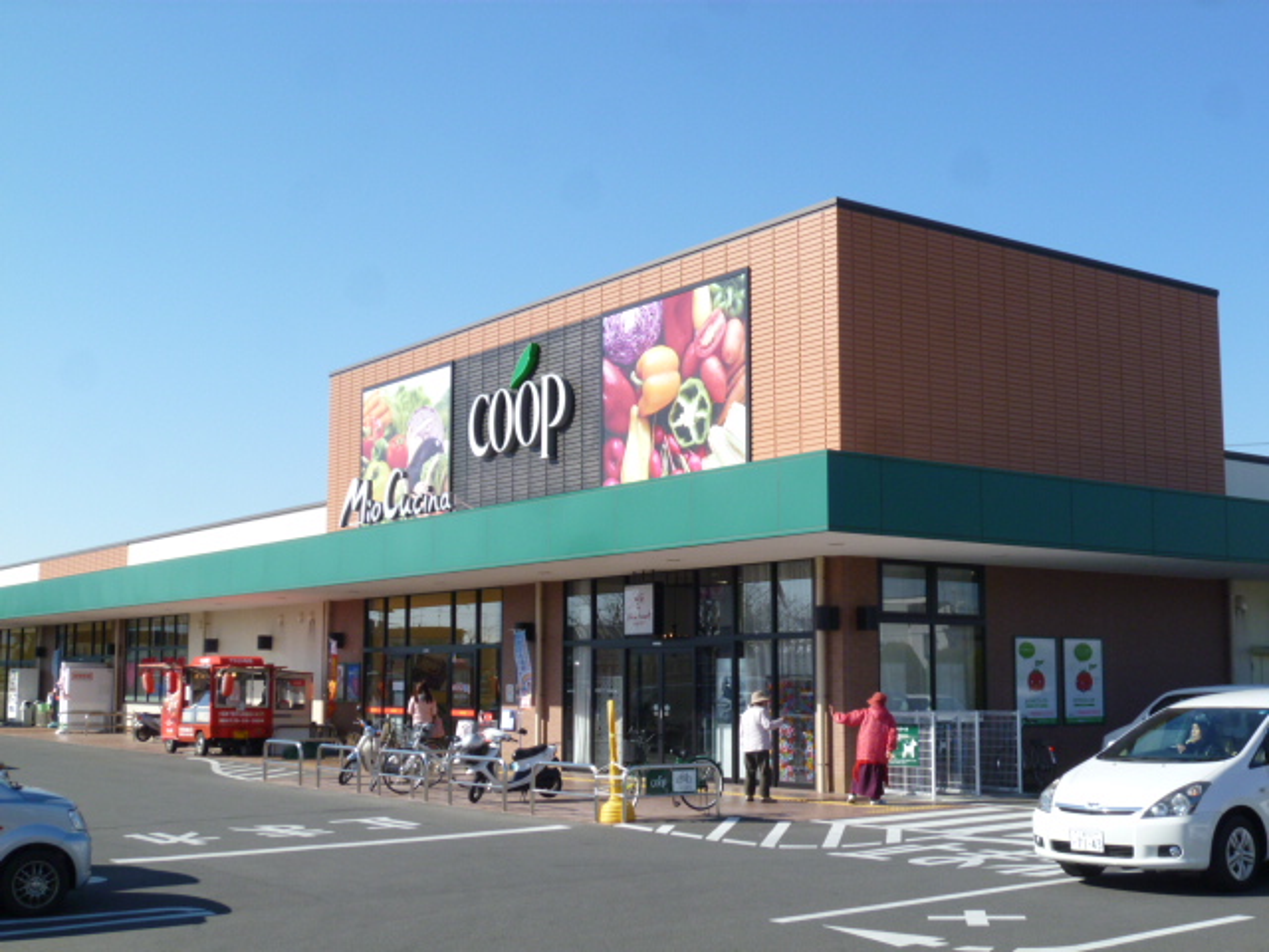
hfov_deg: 42.9
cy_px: 476
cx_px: 634
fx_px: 1613
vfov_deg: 32.9
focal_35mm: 44
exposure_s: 1/500
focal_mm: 7.9
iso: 100
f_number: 5
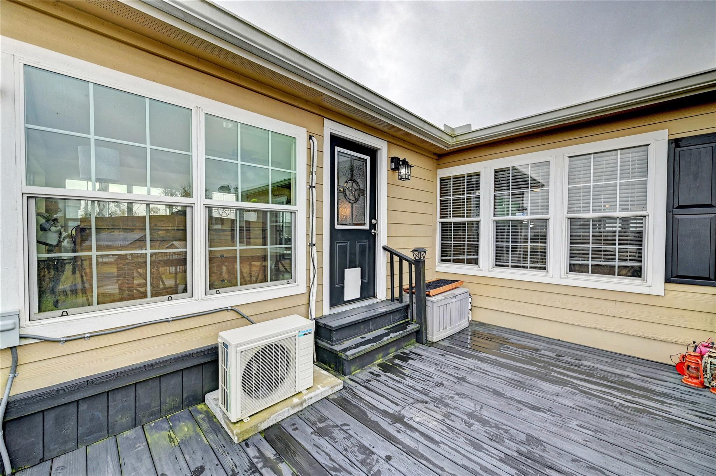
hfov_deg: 104.3
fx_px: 278
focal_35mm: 14
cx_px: 358
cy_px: 238
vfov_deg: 81.1
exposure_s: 1/250
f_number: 8
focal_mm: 14
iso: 400
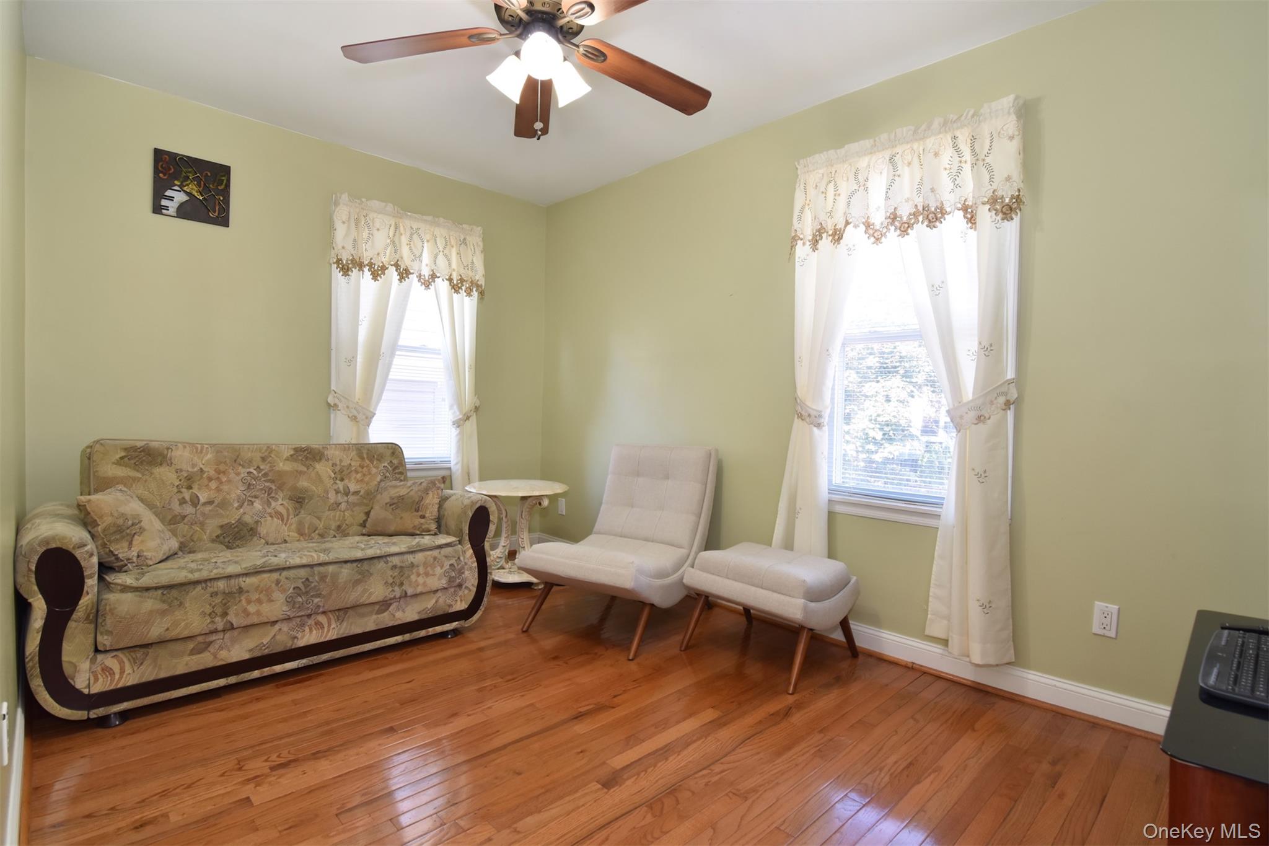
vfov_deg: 72.0
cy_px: 423
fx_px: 582
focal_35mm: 16
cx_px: 634
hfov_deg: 95.0
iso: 640
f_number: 8
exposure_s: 1/25
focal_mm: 11
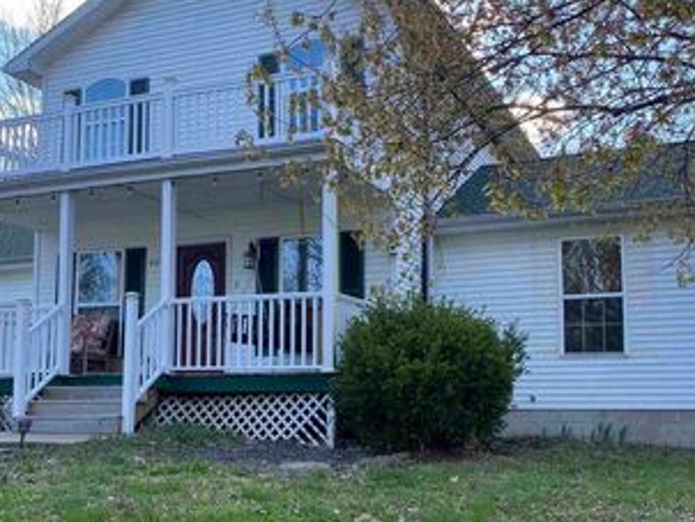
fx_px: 864
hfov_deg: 43.8
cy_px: 318
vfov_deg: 33.5
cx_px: 313
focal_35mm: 43
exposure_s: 1/610
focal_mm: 4.25
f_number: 1.8
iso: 32
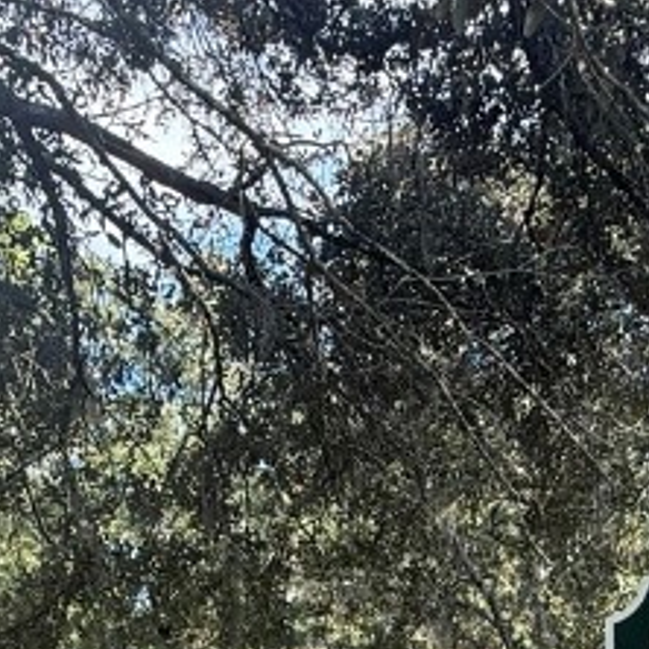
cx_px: 257
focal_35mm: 57
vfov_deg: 25.2
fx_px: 1209
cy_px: 880
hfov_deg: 30.0
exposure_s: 1/154
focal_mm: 2.22
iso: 50
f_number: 2.2
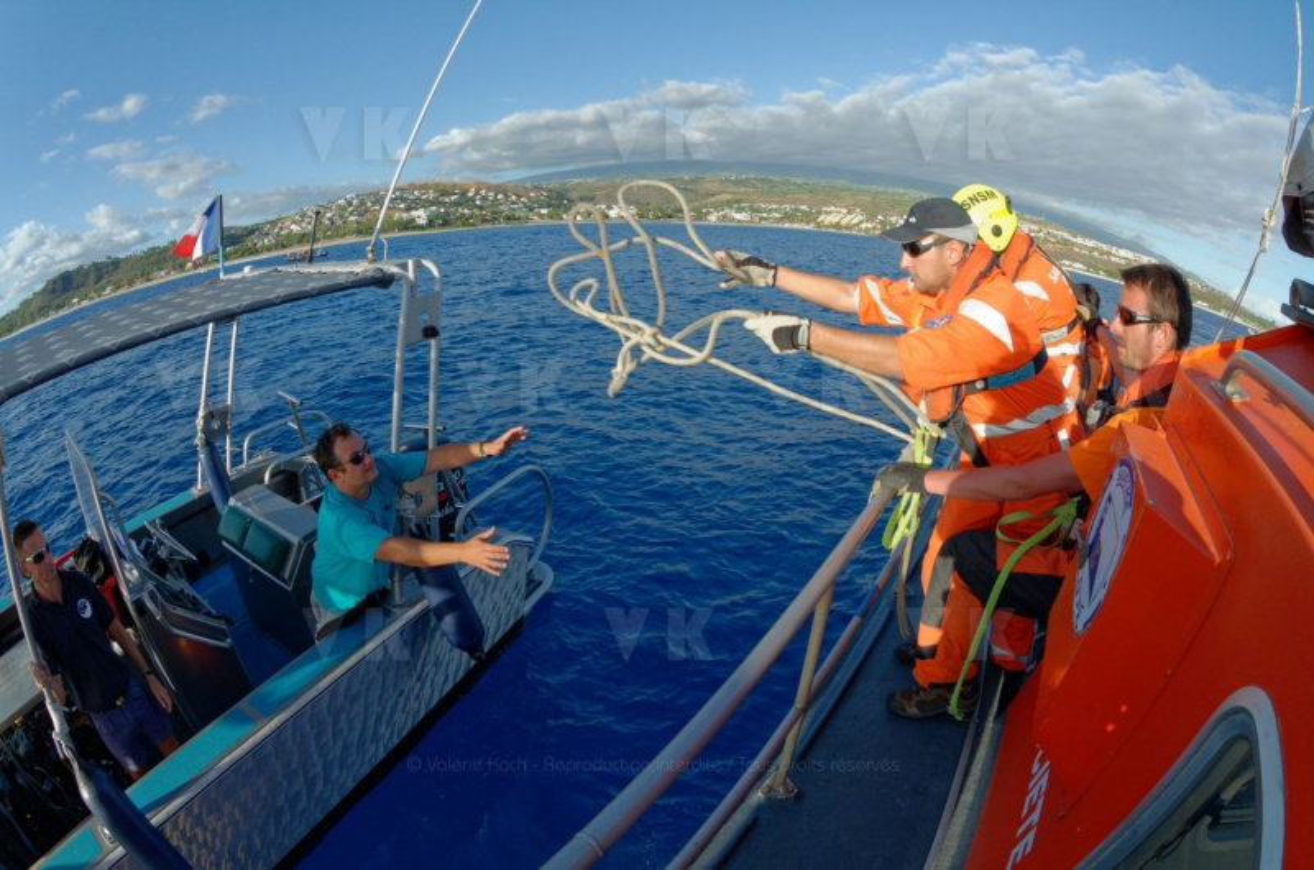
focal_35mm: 16
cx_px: 657
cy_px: 435
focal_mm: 10.5
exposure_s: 1/320
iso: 200
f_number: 8
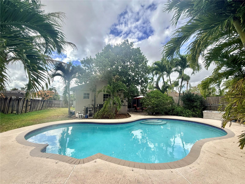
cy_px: 92
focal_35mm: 14
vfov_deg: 85.7
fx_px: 99
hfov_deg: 102.1
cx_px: 122
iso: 64
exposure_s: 1/734
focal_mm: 2.22
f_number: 2.2
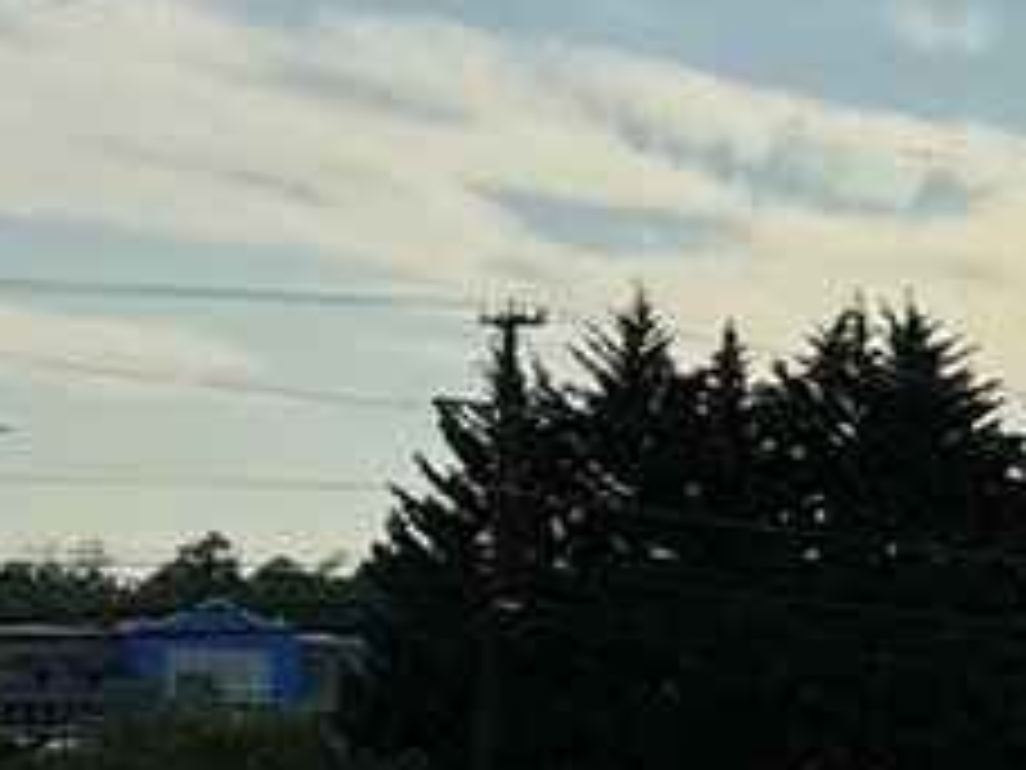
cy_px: 997
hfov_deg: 19.1
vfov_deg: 15.2
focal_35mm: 93
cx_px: 1420
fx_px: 2756
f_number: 2.2
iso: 50
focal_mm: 2.22
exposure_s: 1/3891
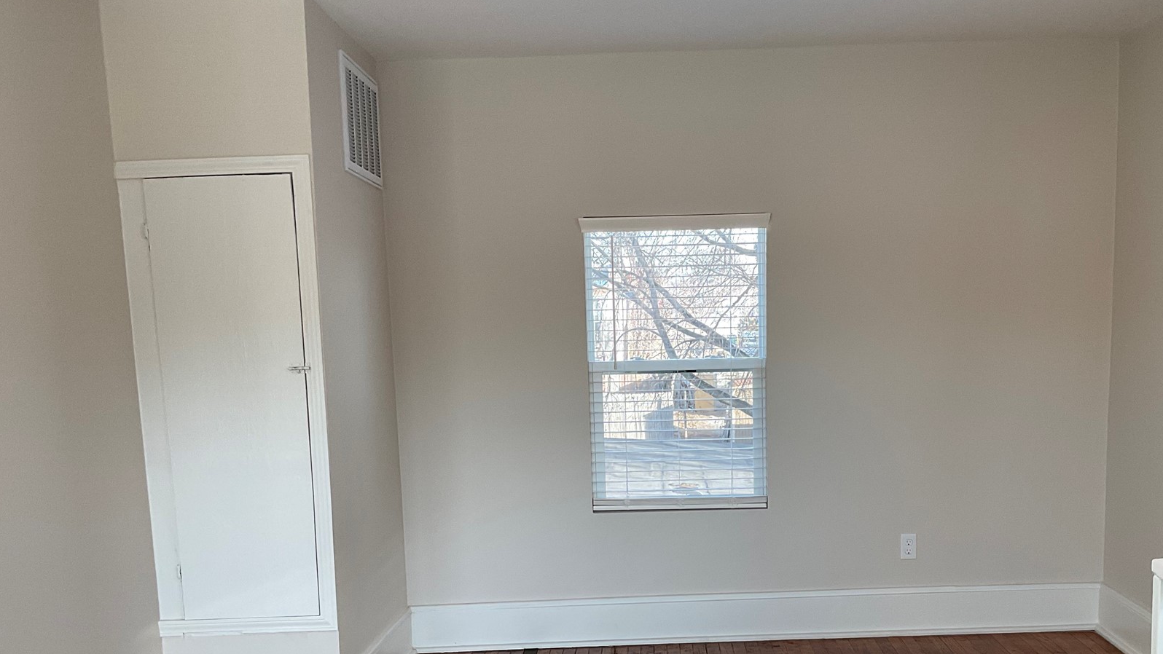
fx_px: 1172
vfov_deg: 30.6
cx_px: 684
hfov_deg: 52.5
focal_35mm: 38
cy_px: 498
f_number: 1.8
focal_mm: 3
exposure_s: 1/122
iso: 64
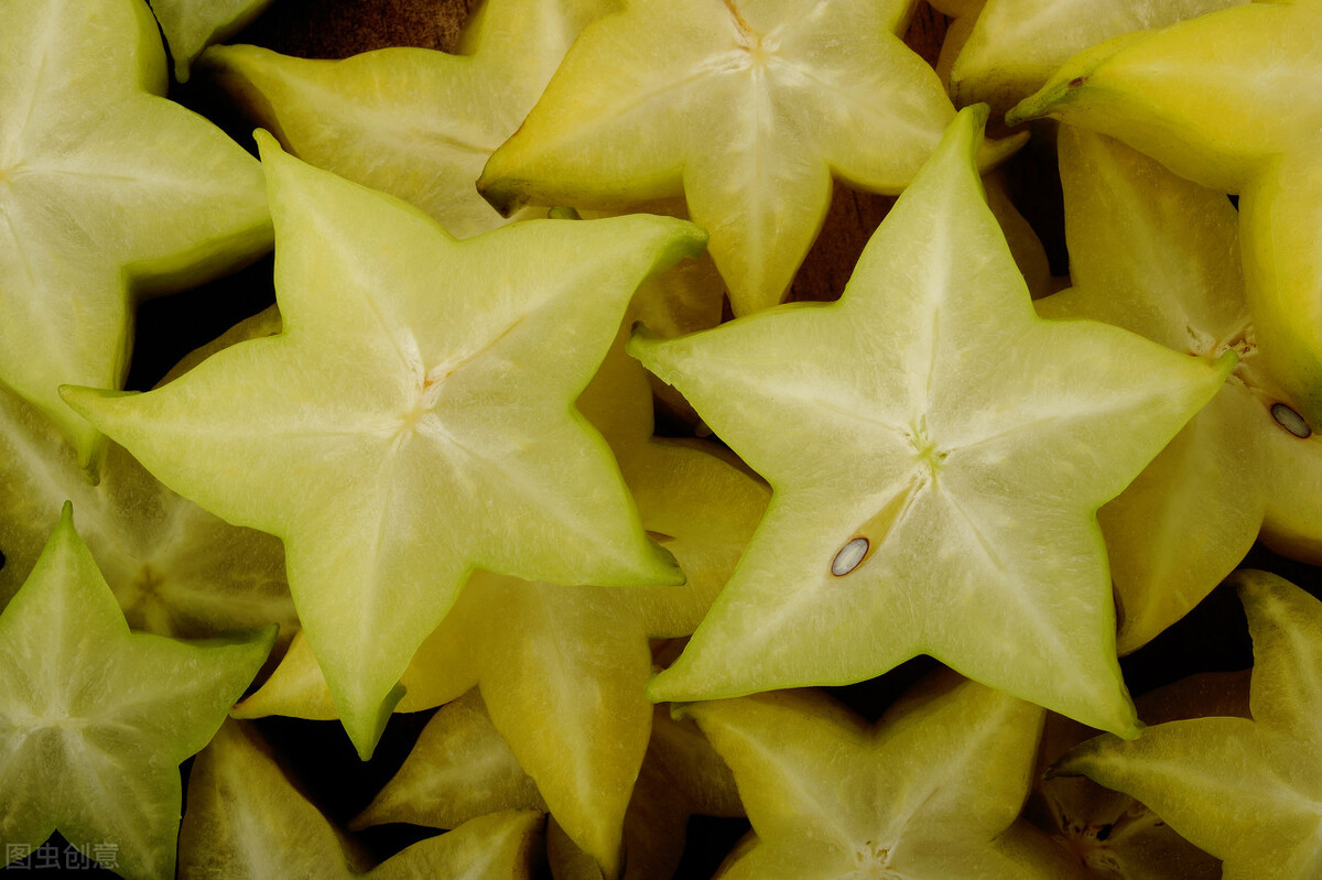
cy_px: 440
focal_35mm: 60
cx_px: 661
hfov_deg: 33.4
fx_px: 2202
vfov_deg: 22.6
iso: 200
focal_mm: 60
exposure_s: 1/250
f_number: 32
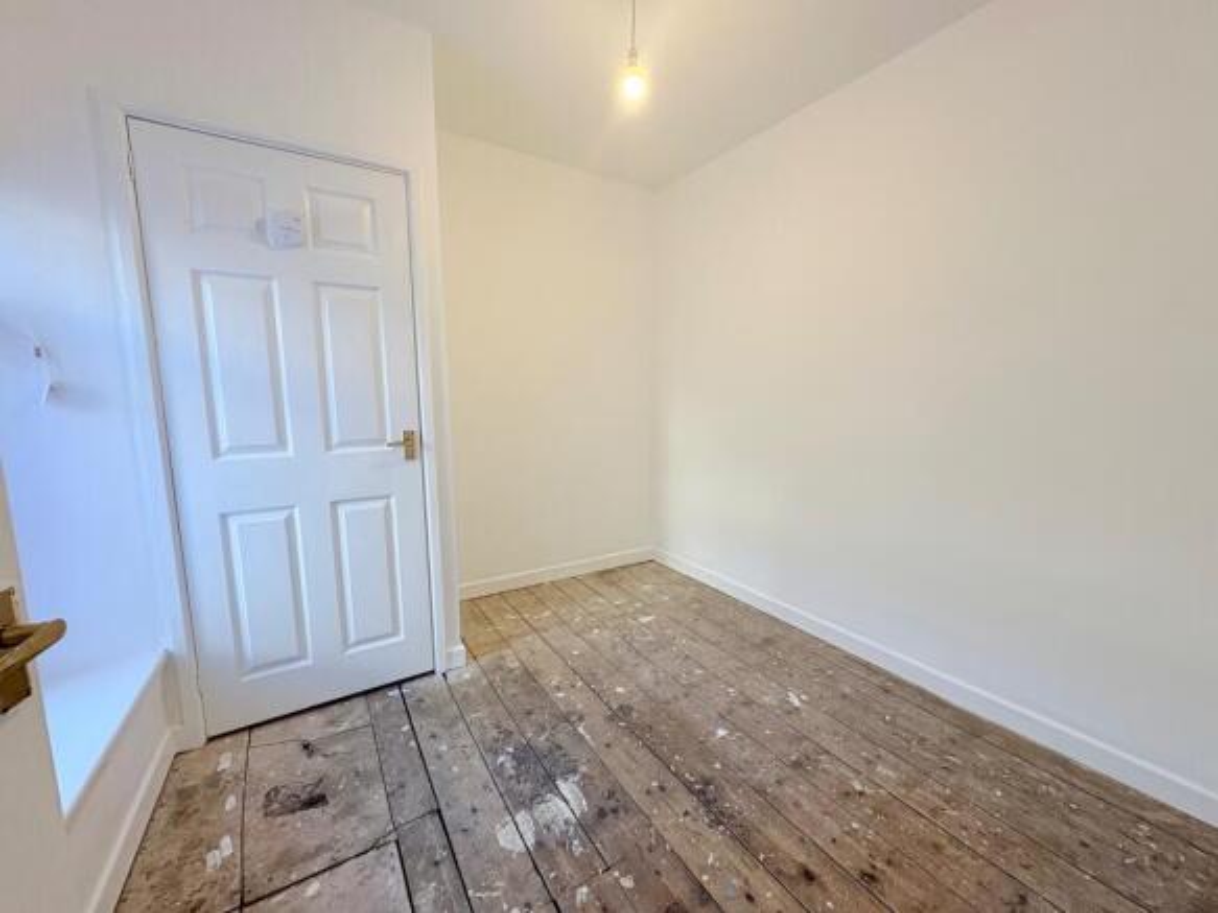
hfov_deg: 102.1
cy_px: 456
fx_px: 493
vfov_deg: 85.7
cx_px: 609
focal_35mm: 14
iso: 200
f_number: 2.2
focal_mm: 2.22
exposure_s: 1/100
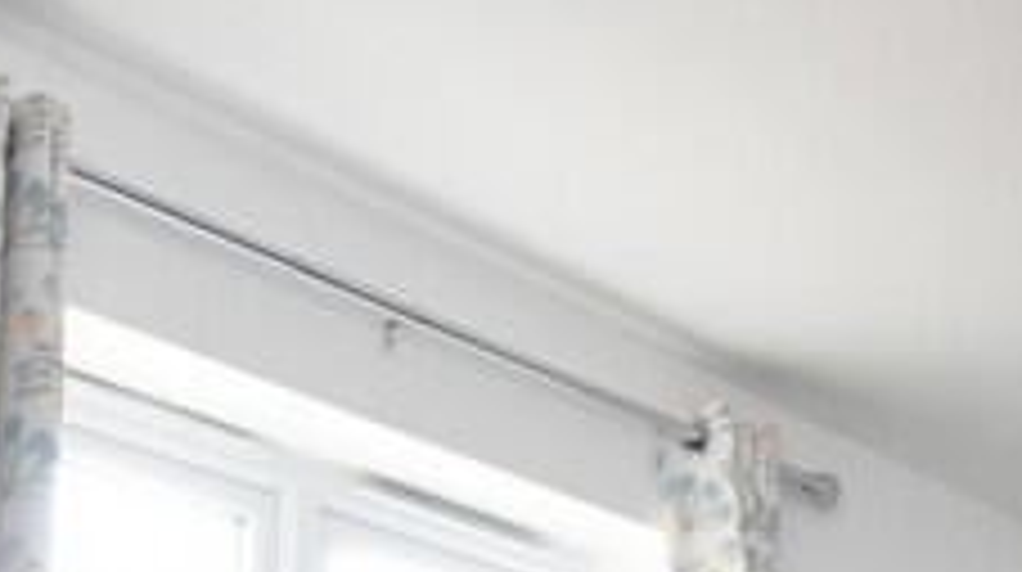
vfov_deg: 14.6
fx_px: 1922
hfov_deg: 27.5
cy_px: 1061
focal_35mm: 71
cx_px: 1090
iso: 800
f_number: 3.5
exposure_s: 1/200
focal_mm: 10
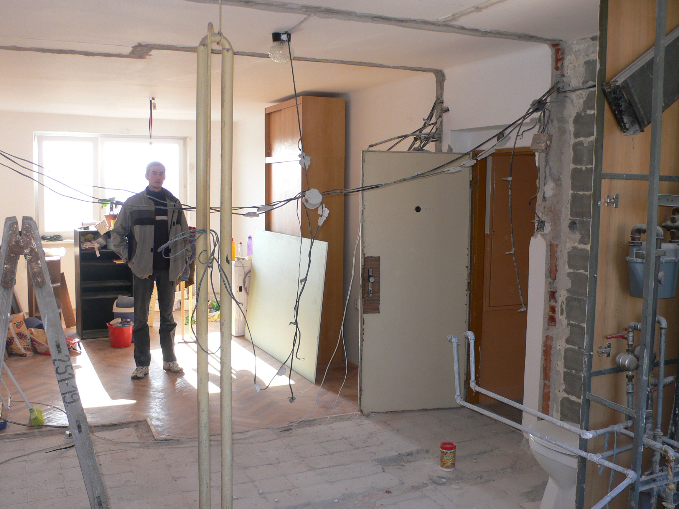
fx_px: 667
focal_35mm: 34
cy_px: 254
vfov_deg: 41.8
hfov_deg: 54.0
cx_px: 340
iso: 80
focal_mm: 6.3
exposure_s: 1/60
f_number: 2.8
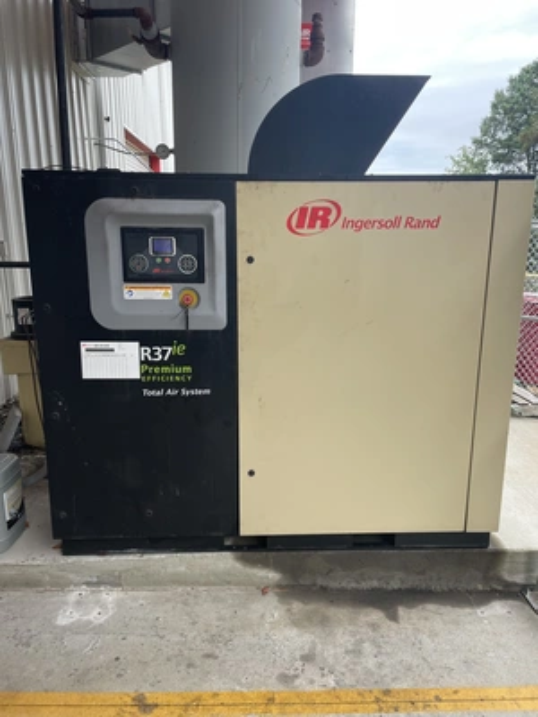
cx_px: 269
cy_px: 358
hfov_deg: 53.1
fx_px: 539
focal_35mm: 26
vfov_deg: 67.3
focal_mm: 4.2
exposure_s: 1/318
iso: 32
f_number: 1.6
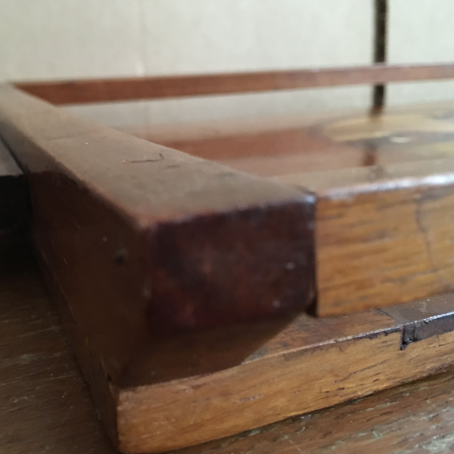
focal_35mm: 35
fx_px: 519
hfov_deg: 46.8
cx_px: 167
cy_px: 228
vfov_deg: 47.2
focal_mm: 4.15
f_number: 2.2
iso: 500
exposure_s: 1/17
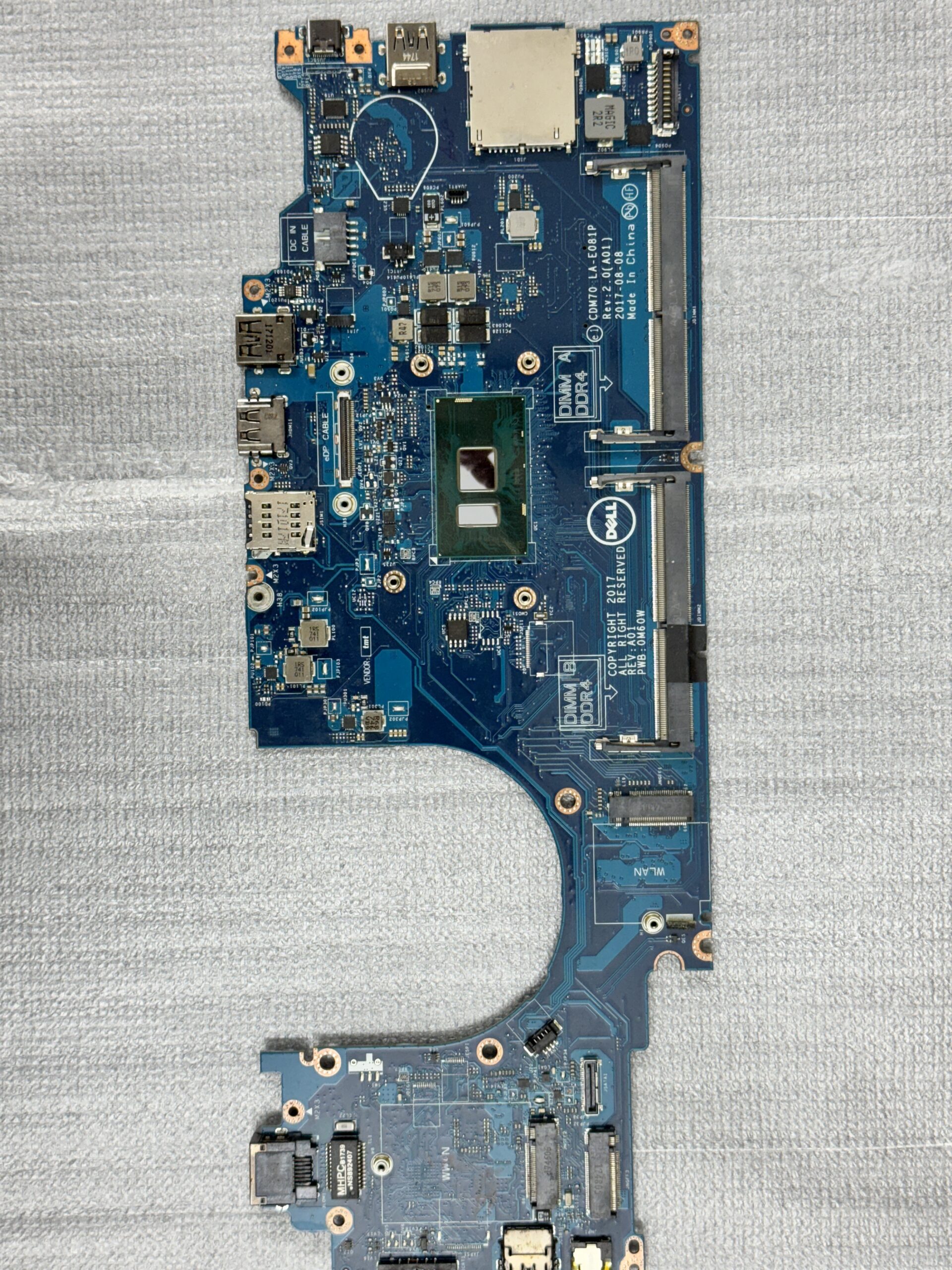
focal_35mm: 48
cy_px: 635
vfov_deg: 39.7
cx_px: 476
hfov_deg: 30.3
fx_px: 1760
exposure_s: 1/50
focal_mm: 6.76
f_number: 1.78
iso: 80
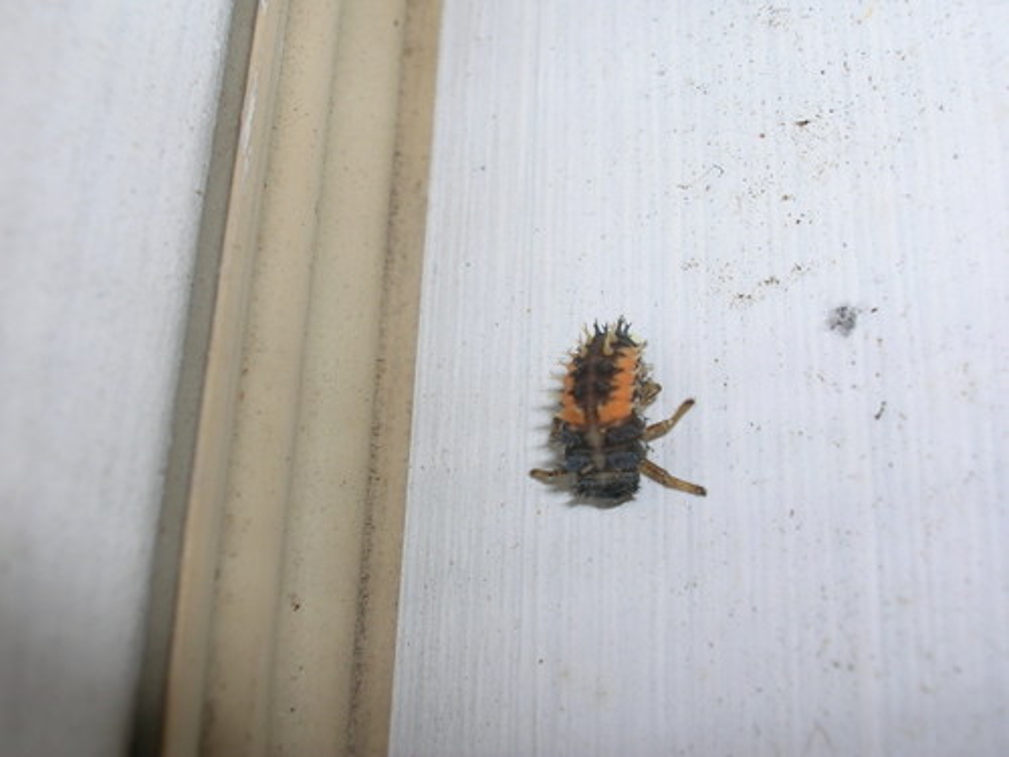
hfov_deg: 41.2
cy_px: 378
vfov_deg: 31.5
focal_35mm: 46
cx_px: 504
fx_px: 1341
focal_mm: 7.7
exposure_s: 1/60.1
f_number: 5.4
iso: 50
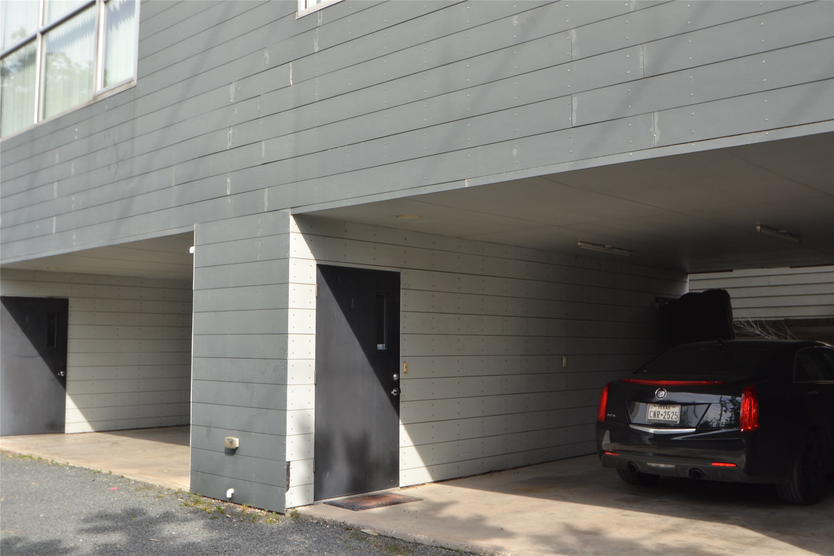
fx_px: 834
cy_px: 278
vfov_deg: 36.9
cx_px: 417
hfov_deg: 53.1
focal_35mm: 36
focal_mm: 24
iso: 100
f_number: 6.3
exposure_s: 1/160
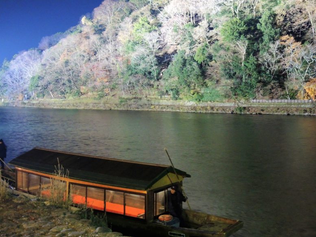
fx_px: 338
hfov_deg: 49.7
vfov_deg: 38.5
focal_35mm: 37
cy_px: 98
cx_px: 195
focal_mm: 6
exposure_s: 1/2
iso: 800
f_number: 2
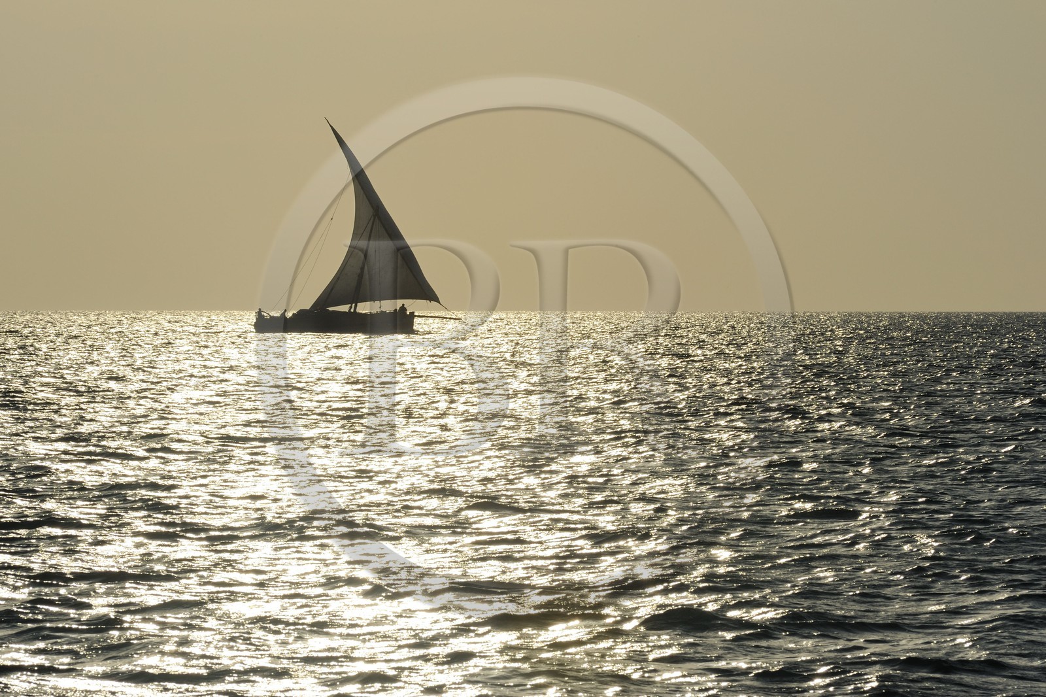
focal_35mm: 200
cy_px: 348
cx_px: 523
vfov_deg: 6.9
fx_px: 5810
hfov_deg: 10.3
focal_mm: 200
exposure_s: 1/640
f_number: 22
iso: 200
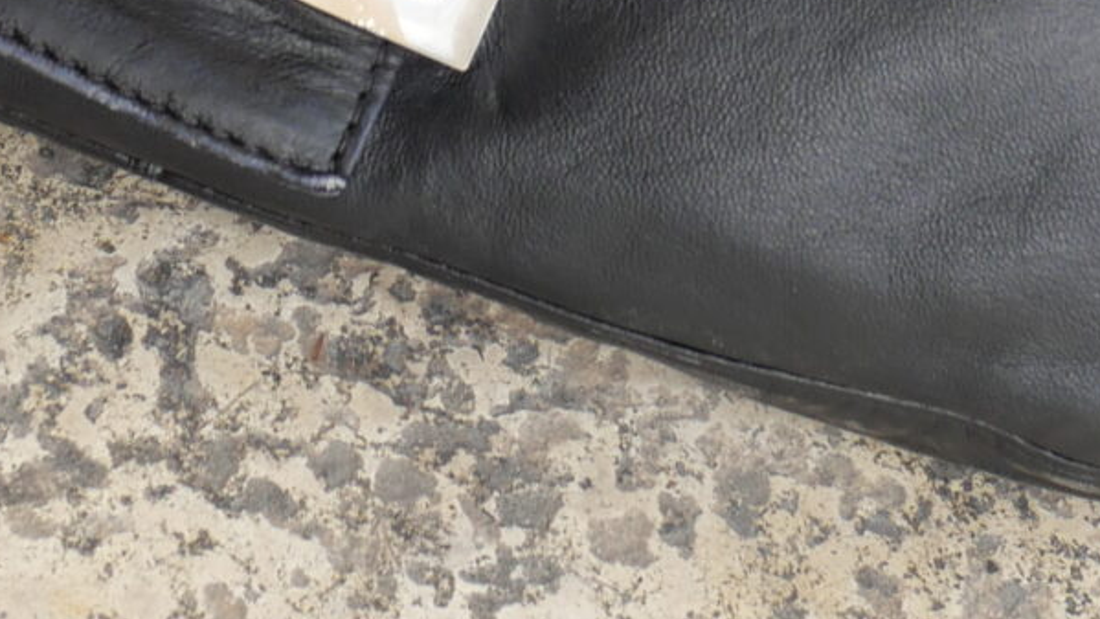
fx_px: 4346
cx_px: 507
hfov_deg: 14.4
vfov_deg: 7.6
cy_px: -895
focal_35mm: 149
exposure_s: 1/250
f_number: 5.6
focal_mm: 16
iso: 200
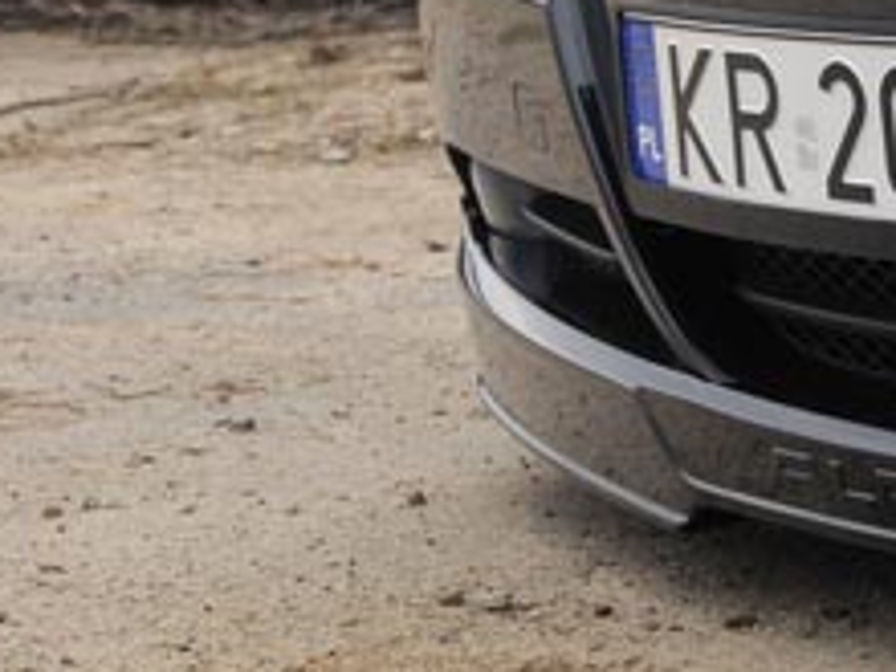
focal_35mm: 136
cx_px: 1568
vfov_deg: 10.5
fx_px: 3520
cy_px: -373
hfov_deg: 13.2
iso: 400
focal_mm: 26
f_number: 5
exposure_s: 1/100
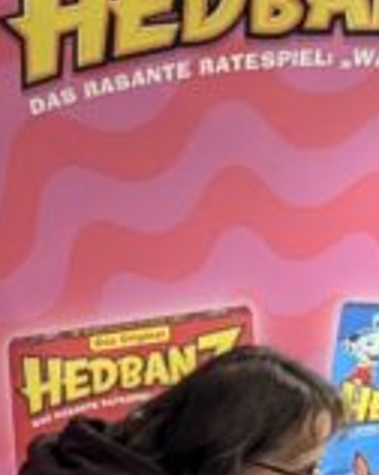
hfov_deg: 9.0
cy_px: 818
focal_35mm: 152
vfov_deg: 11.8
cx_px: -591
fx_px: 2135
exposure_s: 1/100
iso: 125
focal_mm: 6.81
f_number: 1.85
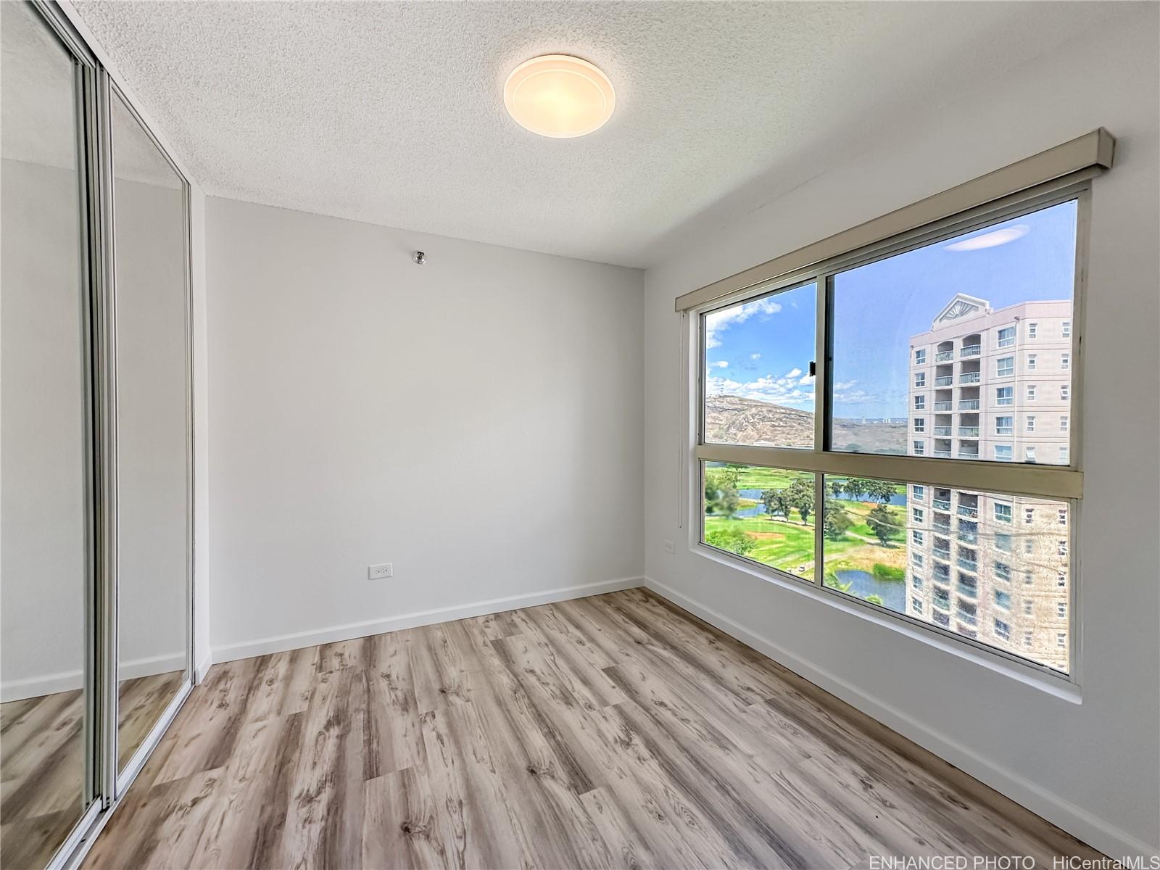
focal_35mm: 14
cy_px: 435
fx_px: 469
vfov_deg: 85.7
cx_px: 580
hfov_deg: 102.1
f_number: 2.2
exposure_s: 1/320
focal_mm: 2.22
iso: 40
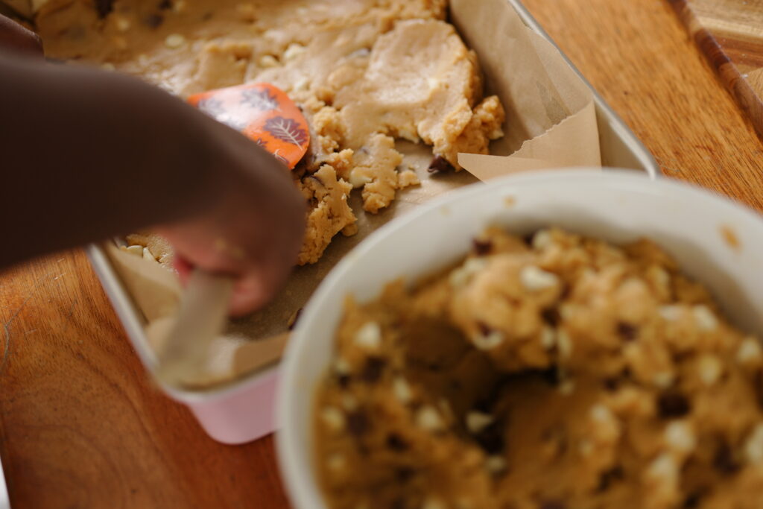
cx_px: 382
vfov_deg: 16.3
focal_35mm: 84
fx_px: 1780
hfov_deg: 24.2
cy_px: 254
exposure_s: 1/50
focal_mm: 56
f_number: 1.8
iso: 100
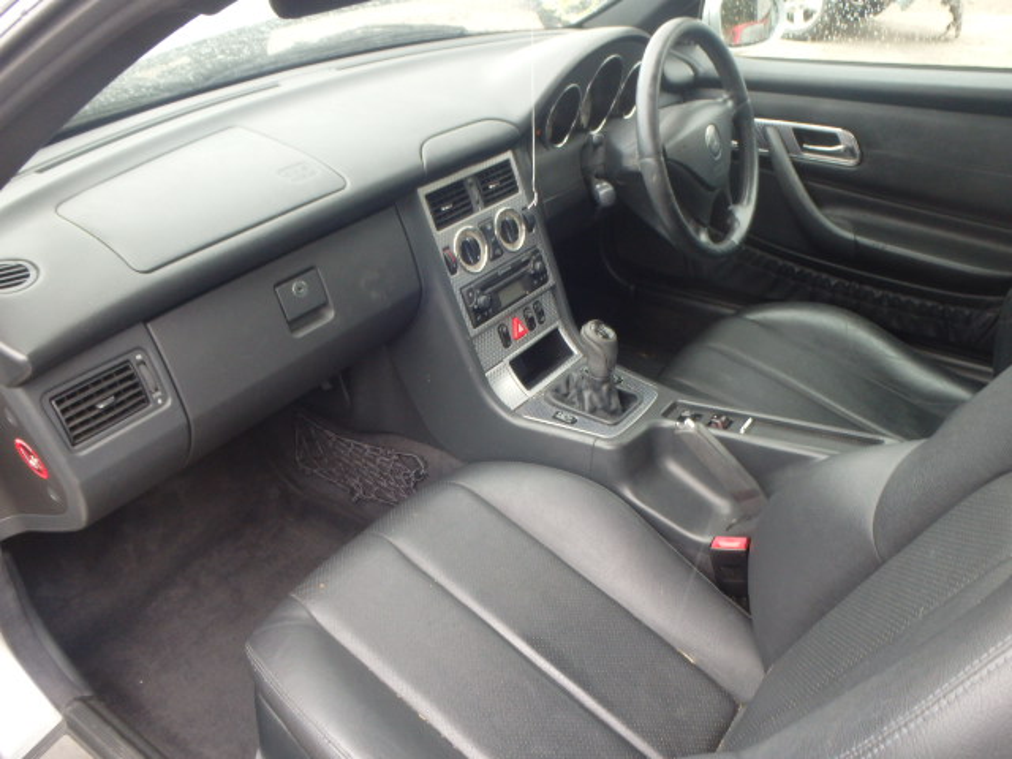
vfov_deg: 49.7
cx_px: 506
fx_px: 819
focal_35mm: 28
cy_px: 380
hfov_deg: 63.4
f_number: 3.9
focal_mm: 5
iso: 250
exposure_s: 1/60
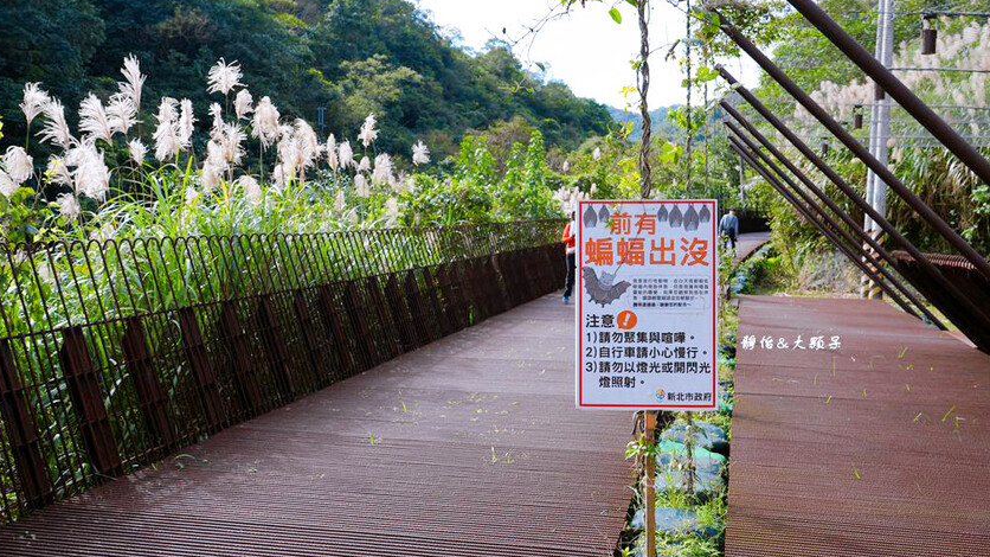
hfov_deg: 59.5
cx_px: 489
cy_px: 233
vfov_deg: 35.5
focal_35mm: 33
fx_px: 866
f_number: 8
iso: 160
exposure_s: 1/200
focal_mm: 31
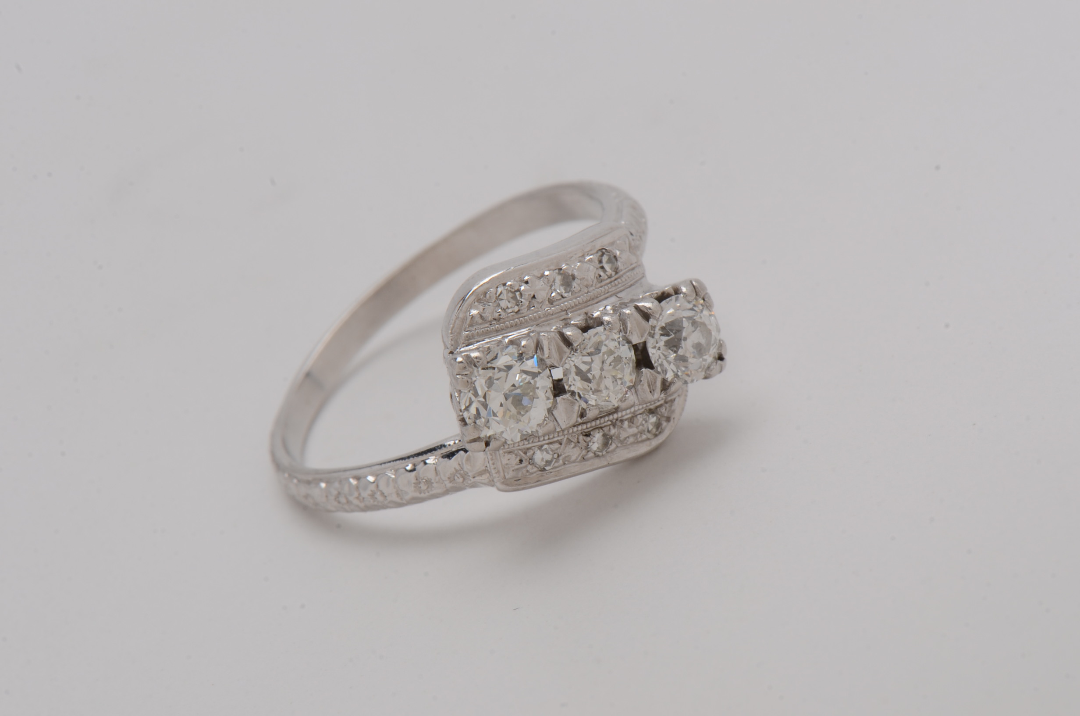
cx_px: 540
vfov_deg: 10.7
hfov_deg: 16.1
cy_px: 358
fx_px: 3817
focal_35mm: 128
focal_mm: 85
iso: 200
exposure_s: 1/125
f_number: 22
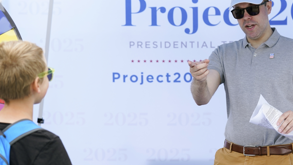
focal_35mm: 130
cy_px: 112
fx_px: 1010
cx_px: 178
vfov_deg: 9.3
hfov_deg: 16.5
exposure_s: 1/500
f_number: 4.5
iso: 400
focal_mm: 83
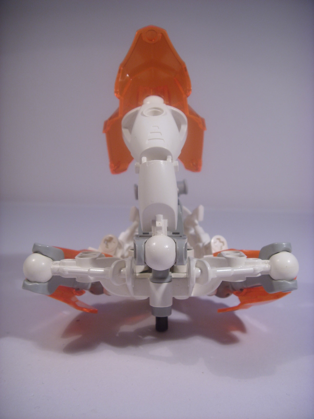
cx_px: 157
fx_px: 375
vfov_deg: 58.4
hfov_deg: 45.4
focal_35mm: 31
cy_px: 210
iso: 50
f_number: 3.5
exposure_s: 1/33
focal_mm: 6.3
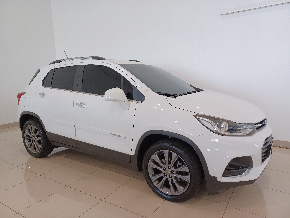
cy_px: 109
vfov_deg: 54.9
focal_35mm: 25
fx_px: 209
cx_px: 145
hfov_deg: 69.4
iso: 200
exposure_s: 1/60
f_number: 1.8
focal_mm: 4.6
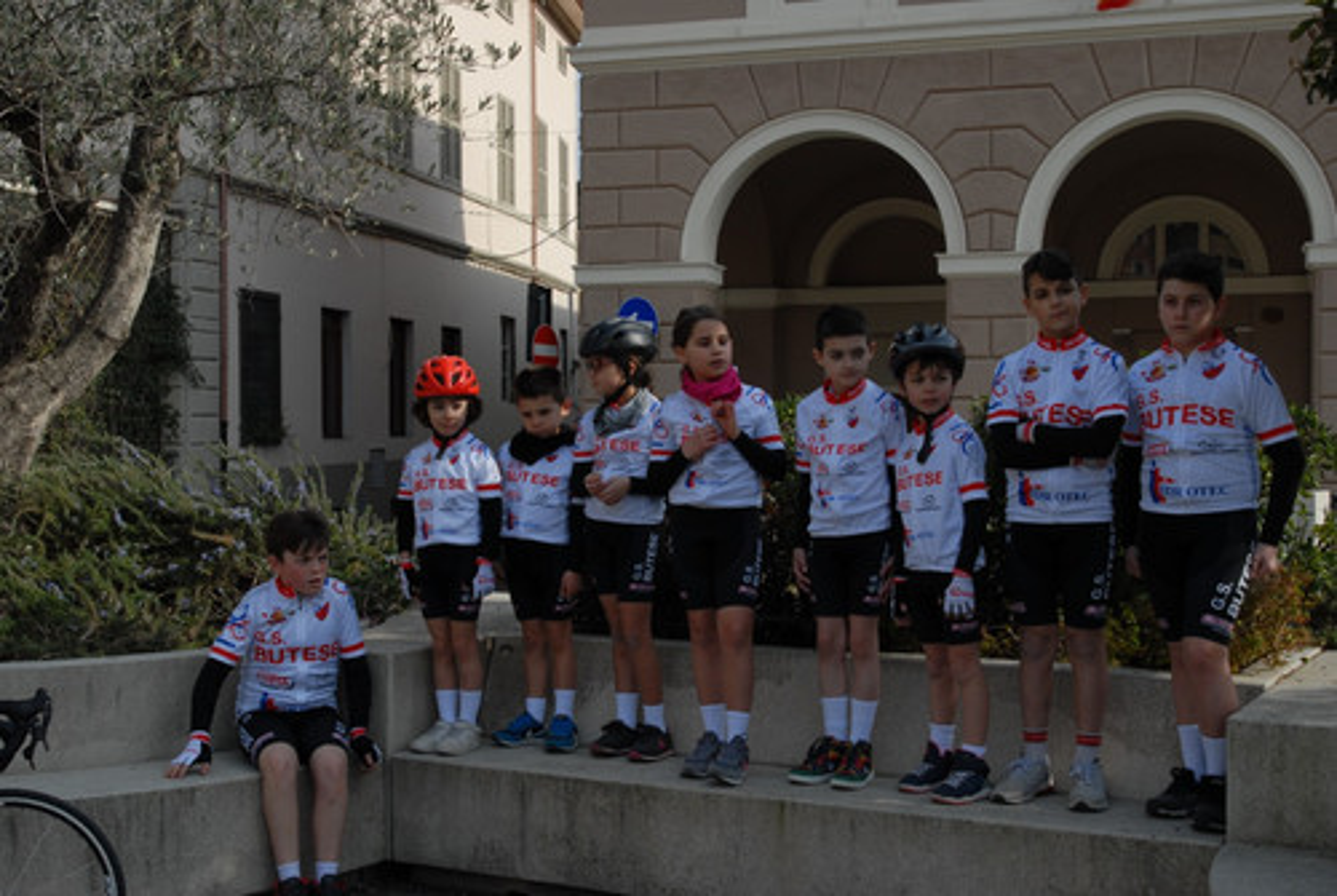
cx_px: 668
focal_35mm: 48
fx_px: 1785
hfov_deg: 41.1
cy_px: 448
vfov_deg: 28.2
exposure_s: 1/320
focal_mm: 32
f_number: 9
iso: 200
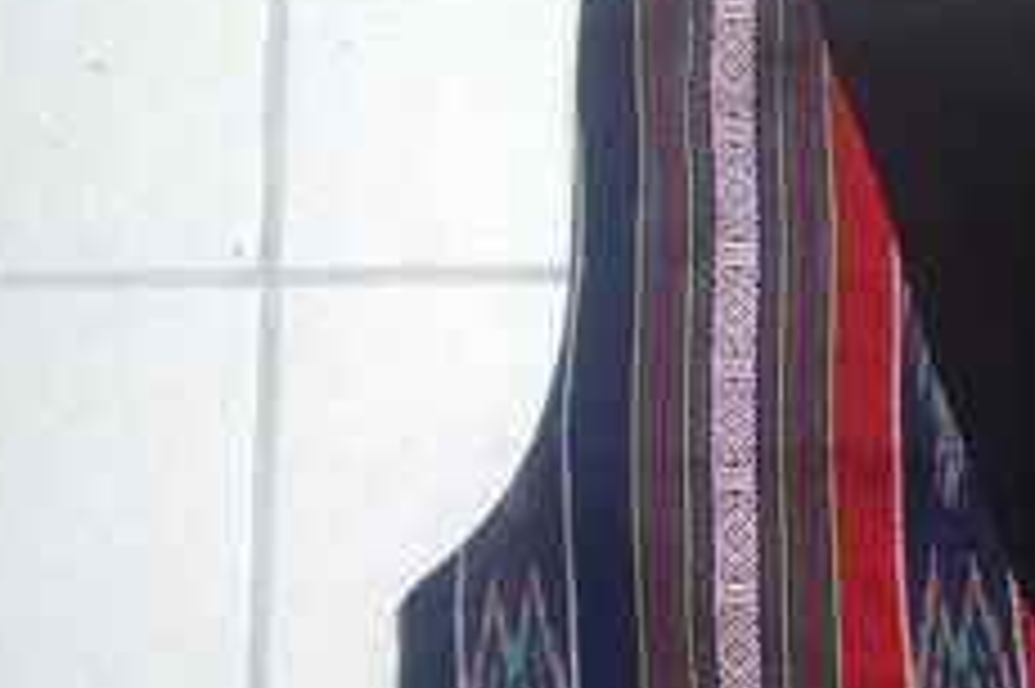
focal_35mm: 76
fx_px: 2183
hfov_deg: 25.5
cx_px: 1012
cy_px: 668
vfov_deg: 17.5
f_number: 2.4
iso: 50
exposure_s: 1/15
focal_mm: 4.28
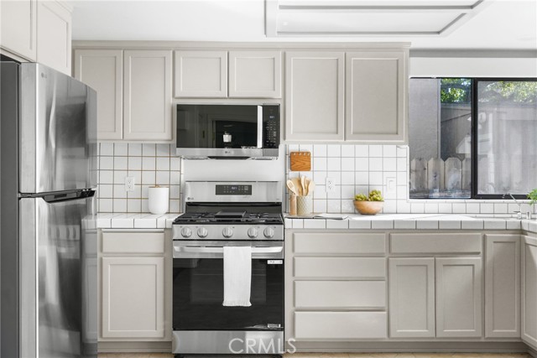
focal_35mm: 35
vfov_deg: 37.9
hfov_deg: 54.4
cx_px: 268
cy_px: 179
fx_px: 522
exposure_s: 1/1600
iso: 800
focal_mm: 35
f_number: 8
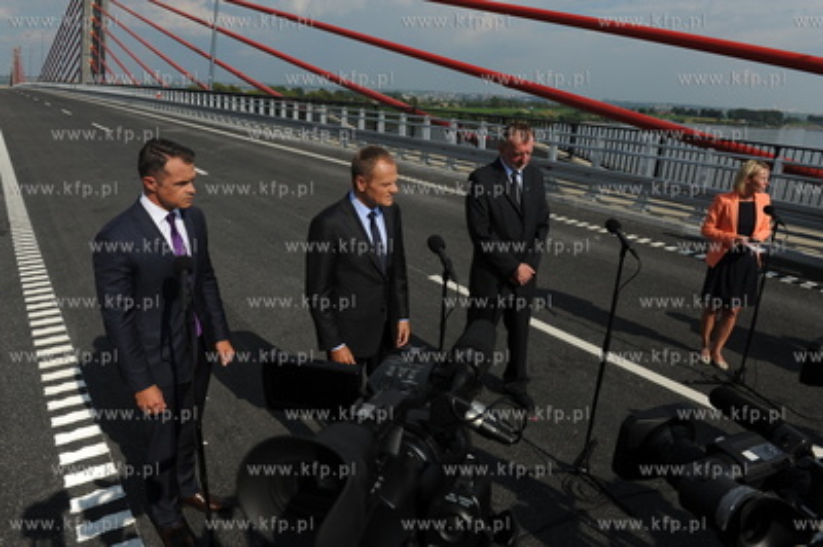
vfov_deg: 53.1
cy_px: 274
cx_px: 412
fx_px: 548
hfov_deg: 73.8
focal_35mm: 24
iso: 200
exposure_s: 1/500
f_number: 11
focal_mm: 24
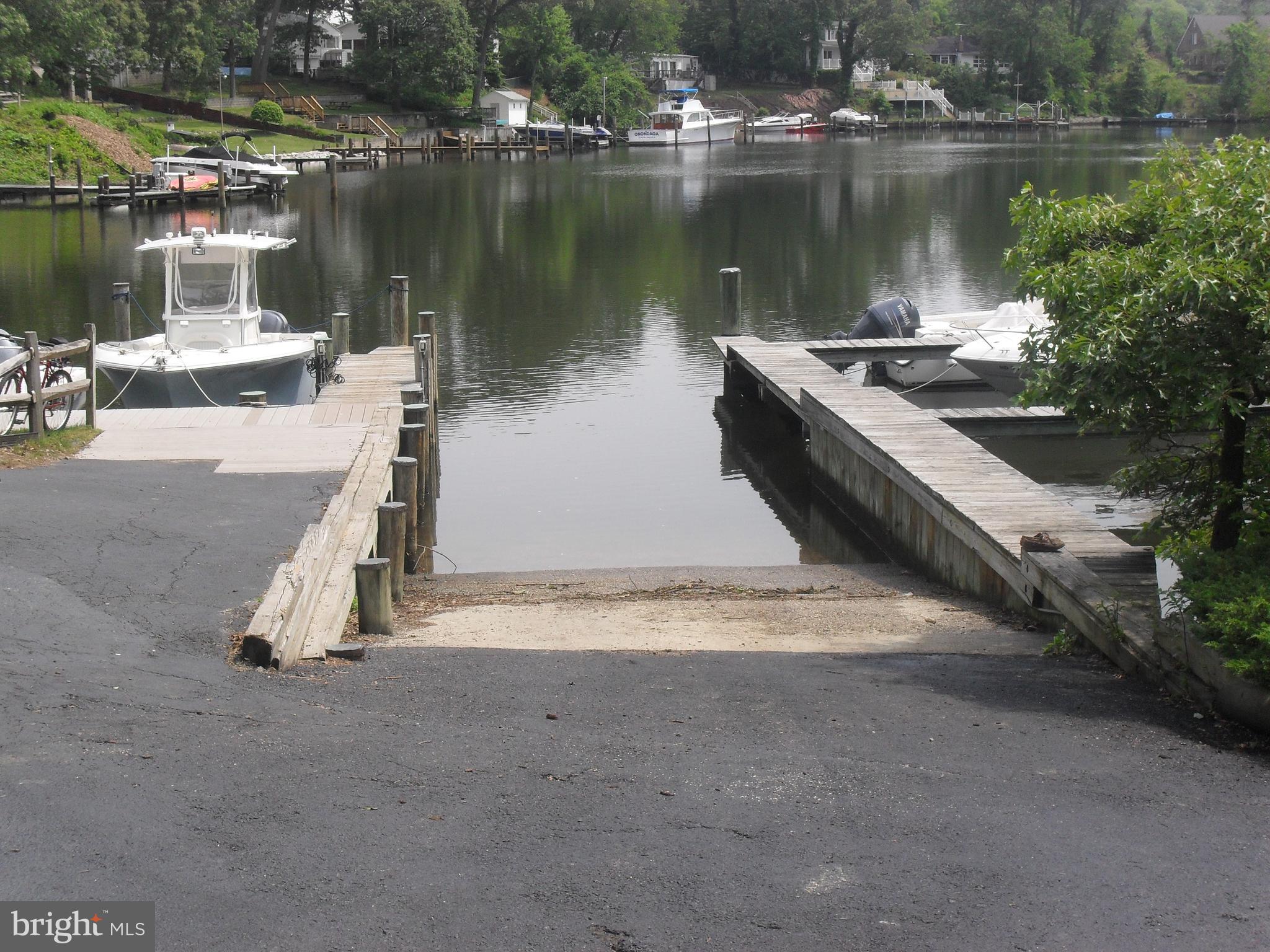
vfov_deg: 25.7
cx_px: 635
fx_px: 2091
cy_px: 476
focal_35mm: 57
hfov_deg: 33.8
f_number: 10.9
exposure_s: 1/125
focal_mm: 10.1
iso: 100
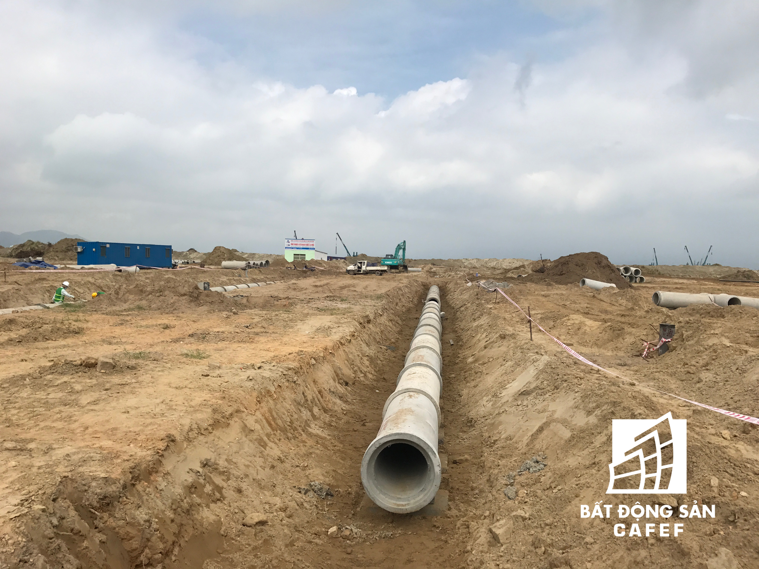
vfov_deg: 49.7
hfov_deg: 63.4
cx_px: 380
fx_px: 614
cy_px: 284
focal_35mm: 28
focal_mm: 3.99
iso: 20
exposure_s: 1/3831
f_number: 1.8
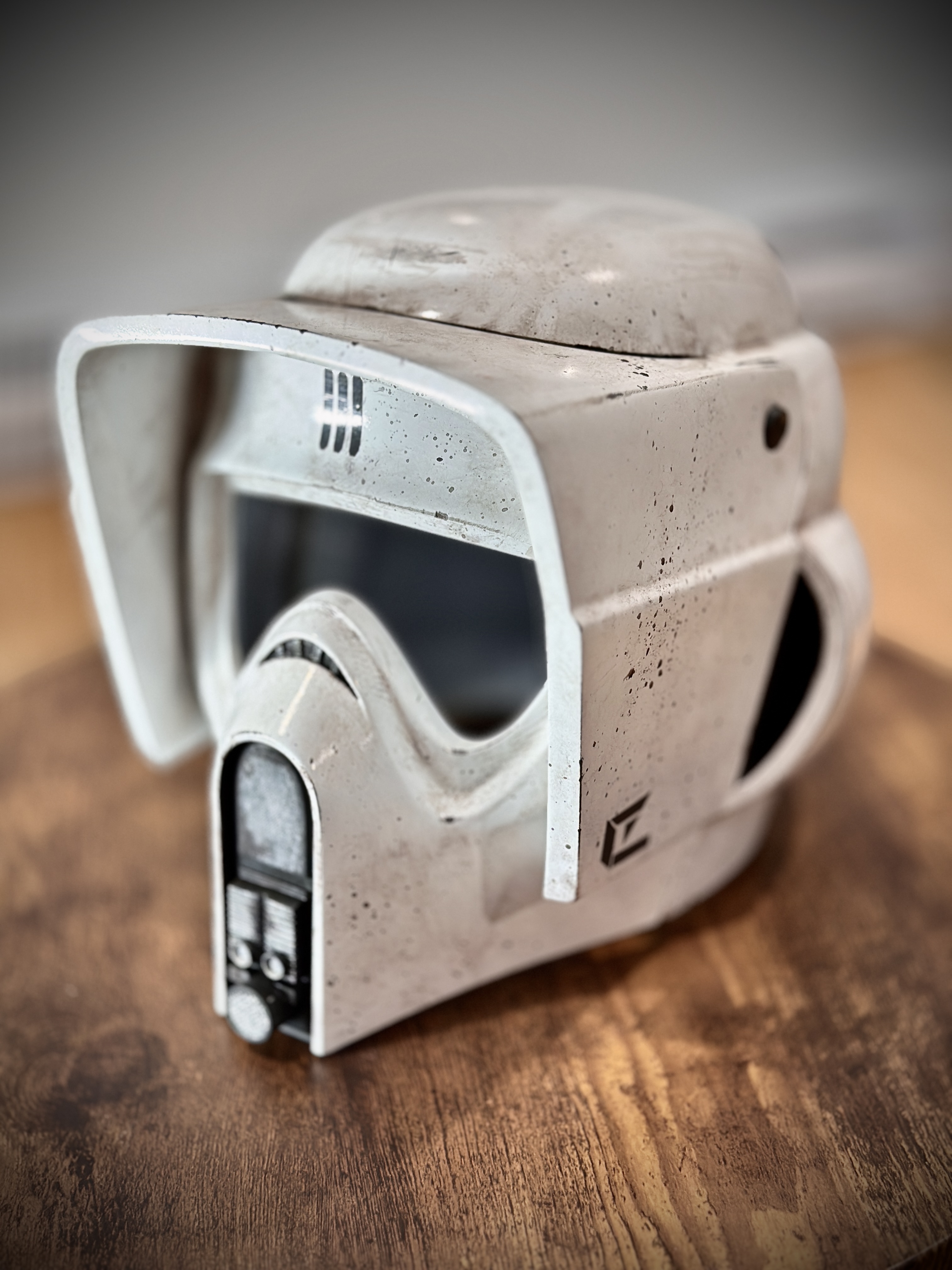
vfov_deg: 39.7
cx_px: 476
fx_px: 1760
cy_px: 635
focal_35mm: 48
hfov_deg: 30.3
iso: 320
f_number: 1.78
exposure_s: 1/60
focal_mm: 6.86
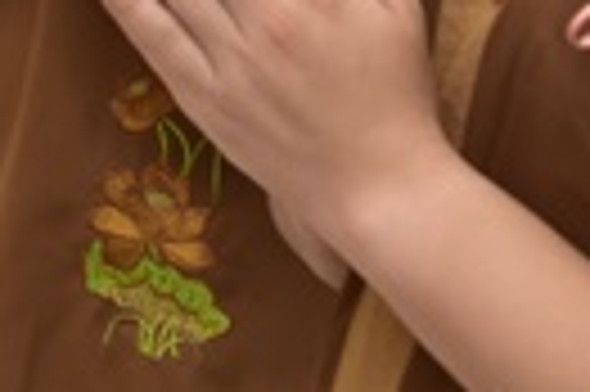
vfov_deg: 5.6
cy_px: -378
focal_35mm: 239
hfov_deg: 8.5
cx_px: -77
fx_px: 3912
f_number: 4
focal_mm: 48
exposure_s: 1/125
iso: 1000
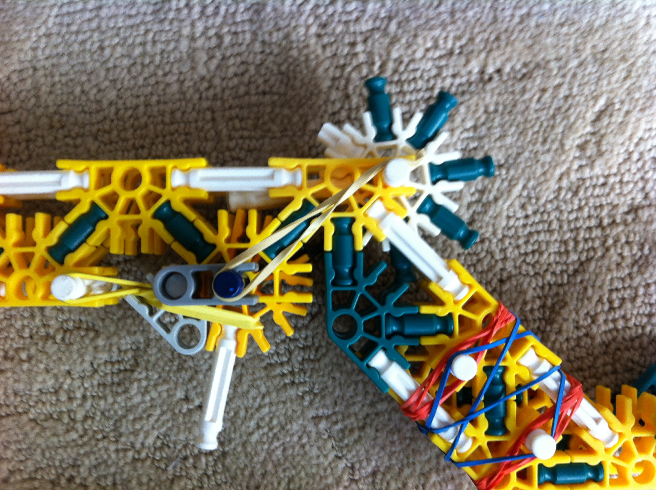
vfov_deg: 40.6
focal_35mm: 35
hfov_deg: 52.7
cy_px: 245
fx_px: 662
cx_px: 328
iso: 80
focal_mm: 3.85
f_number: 2.8
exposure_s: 1/15
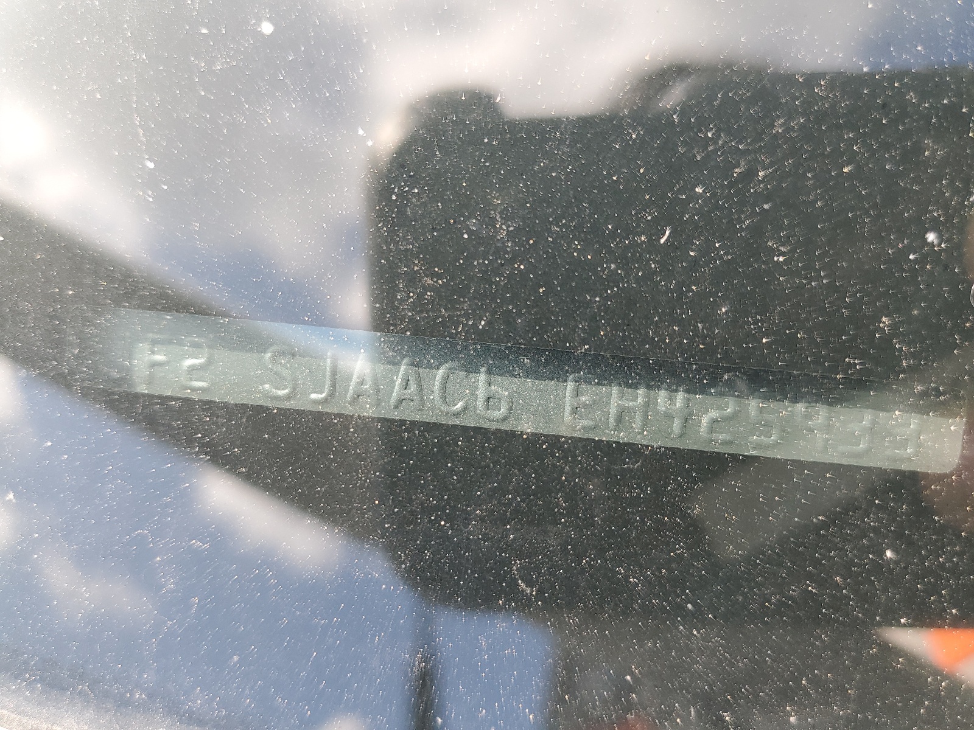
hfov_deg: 67.3
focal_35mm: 26
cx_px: 487
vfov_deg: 53.1
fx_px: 732
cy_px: 365
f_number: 1.5
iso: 50
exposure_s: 1/227
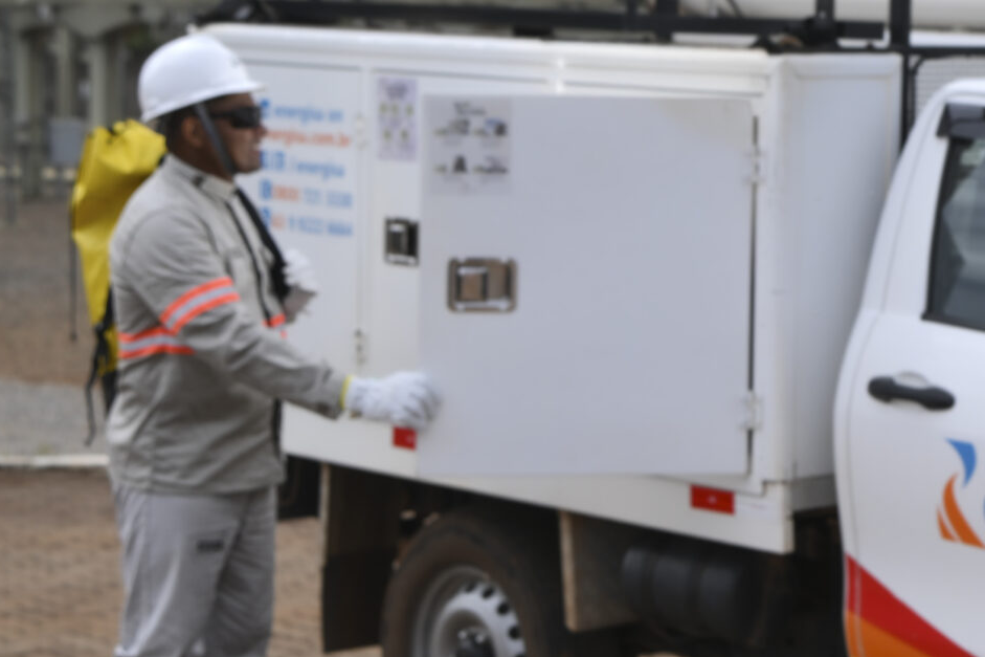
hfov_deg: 16.8
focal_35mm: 117
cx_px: 1136
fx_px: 3200
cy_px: 333
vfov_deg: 11.7
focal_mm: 43
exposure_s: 1/320
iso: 32
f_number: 4.5
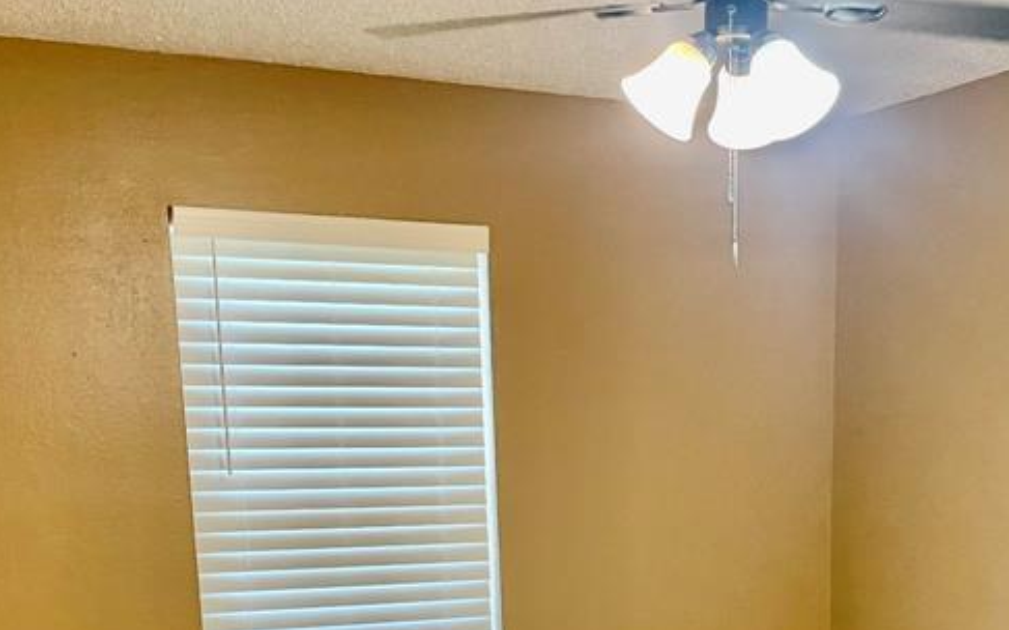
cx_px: 684
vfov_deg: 20.8
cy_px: 758
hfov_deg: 34.7
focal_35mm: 58
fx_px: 1594
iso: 200
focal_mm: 4.2
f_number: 1.6
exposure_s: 1/60
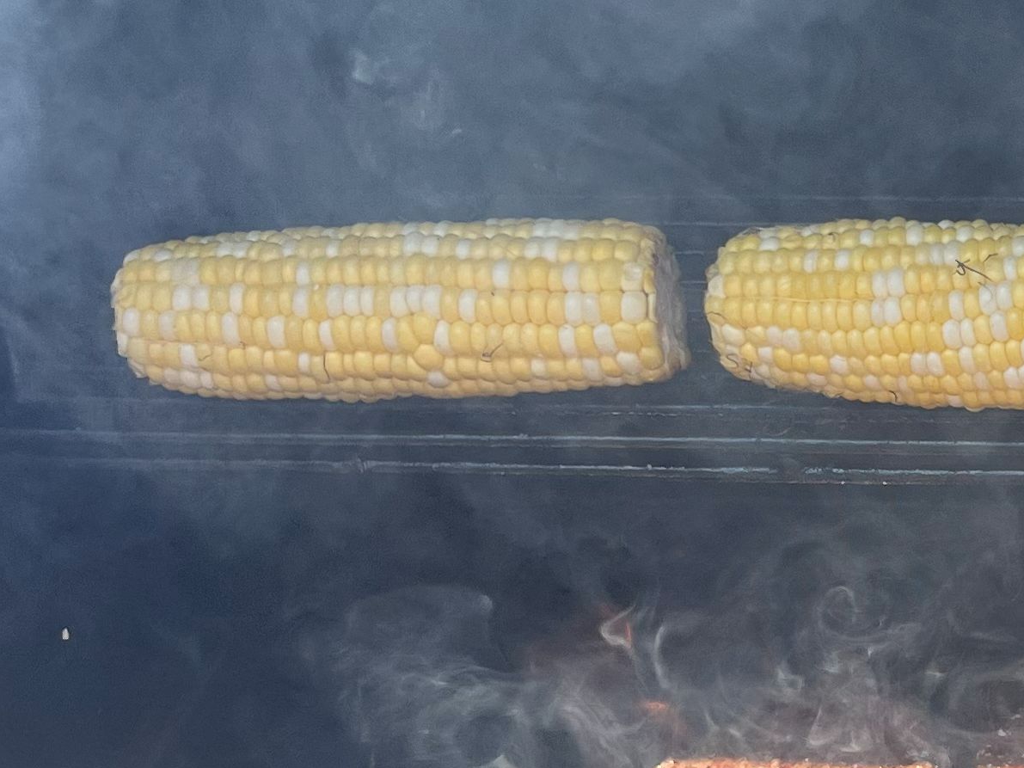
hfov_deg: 20.6
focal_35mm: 88
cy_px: 654
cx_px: 1278
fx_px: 2603
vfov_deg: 16.6
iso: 50
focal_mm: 5.1
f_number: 1.6
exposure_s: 1/967
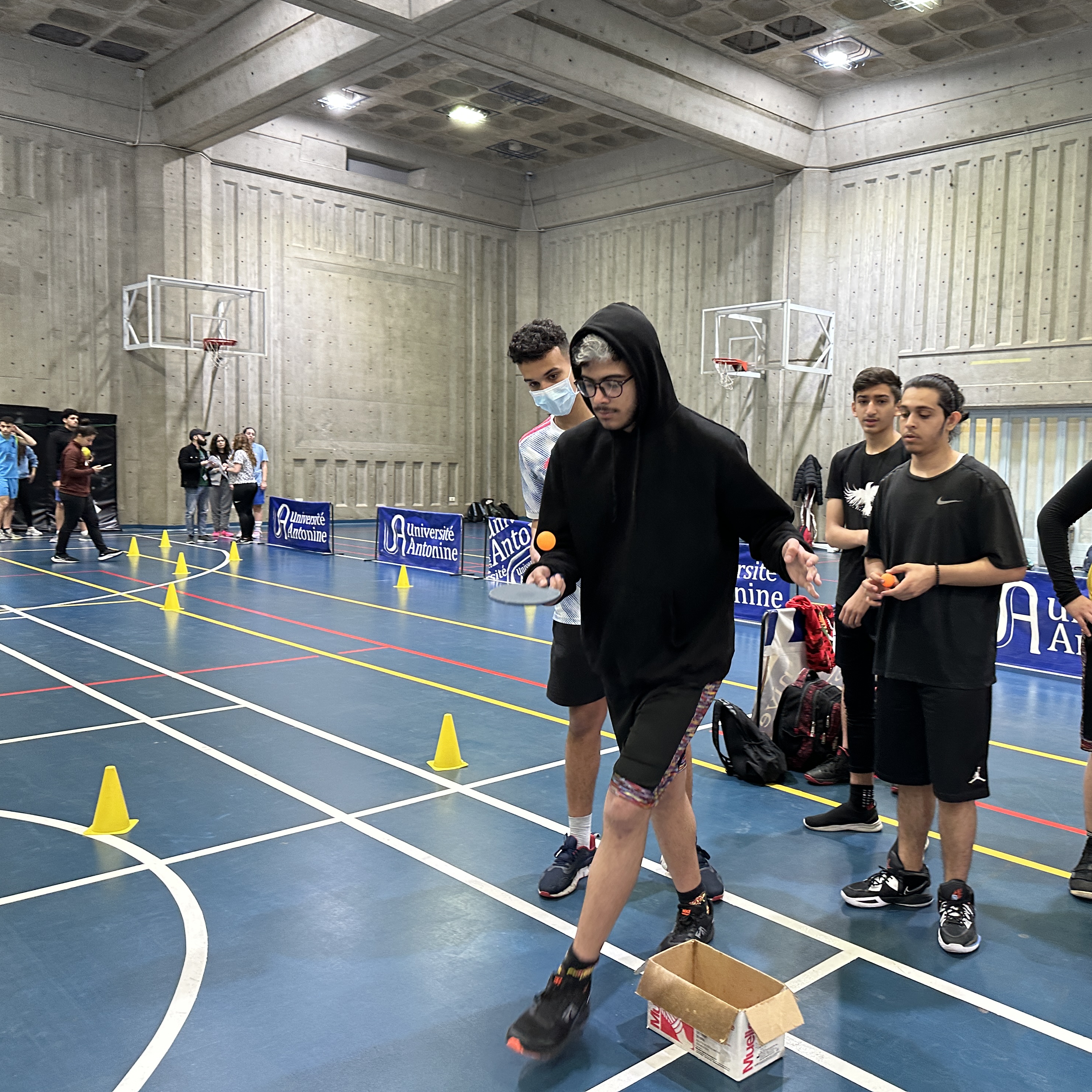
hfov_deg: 54.8
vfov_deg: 55.6
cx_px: 698
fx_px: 1035
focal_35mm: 29
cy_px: 532
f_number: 1.78
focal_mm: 6.86
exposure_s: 1/50
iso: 250
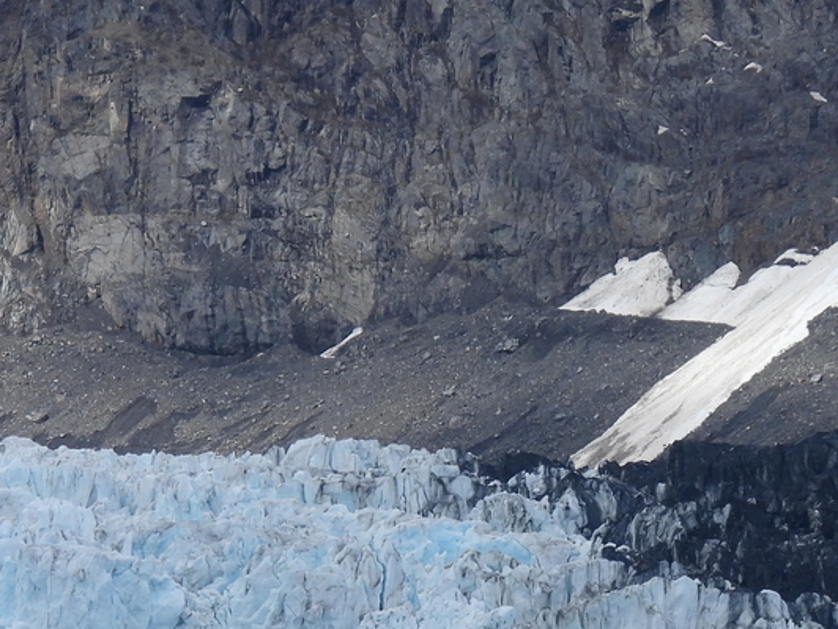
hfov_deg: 3.2
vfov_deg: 2.4
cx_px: 548
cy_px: 739
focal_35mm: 625
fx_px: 15130
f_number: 4.5
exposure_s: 1/1000
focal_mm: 46.4
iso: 100
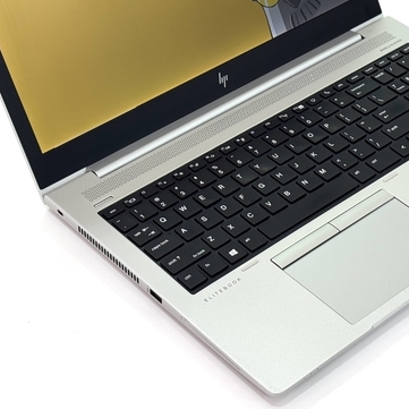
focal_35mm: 94
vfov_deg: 18.3
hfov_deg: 18.5
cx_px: 254
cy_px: 91
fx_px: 1257
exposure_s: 1/150
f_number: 1.78
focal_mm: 6.76
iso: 64
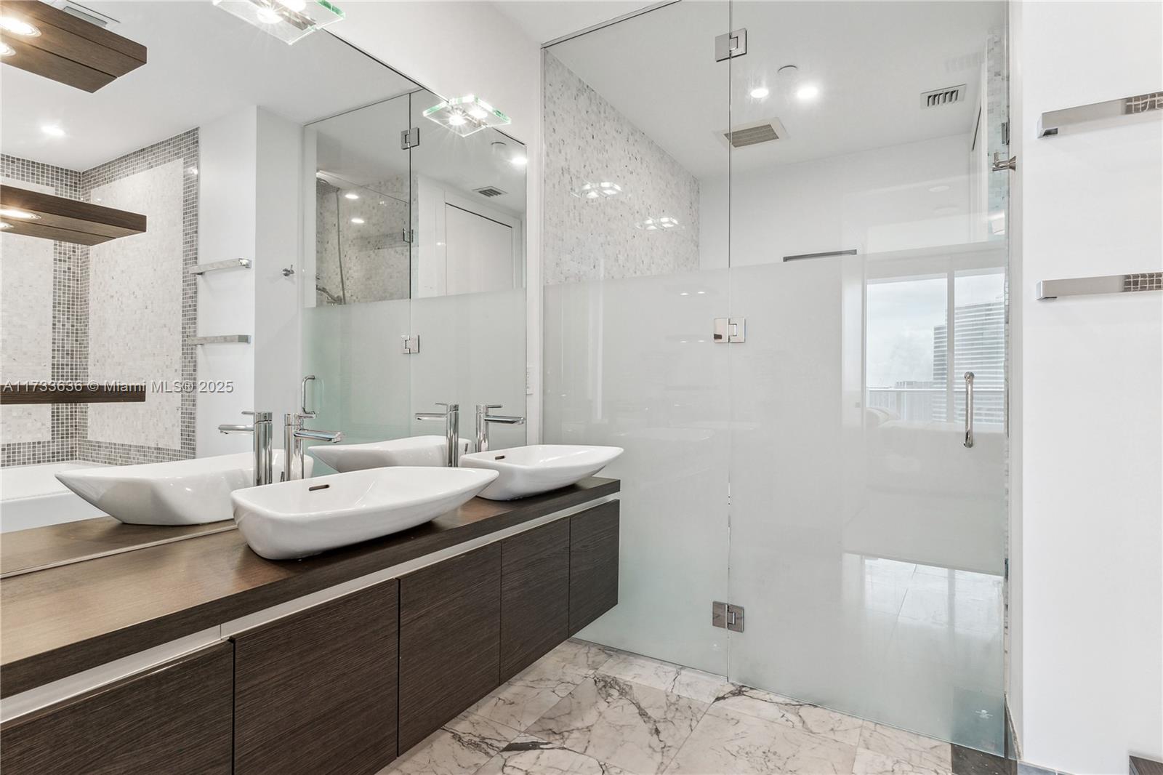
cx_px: 582
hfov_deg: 90.0
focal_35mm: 18
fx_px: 581
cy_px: 388
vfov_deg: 67.4
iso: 400
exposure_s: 1/20
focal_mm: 12
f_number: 8
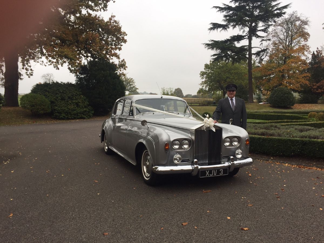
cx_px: 162
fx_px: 271
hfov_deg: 61.7
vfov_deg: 48.2
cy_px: 122
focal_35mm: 29
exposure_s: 1/222
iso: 32
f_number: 2.2
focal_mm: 4.15
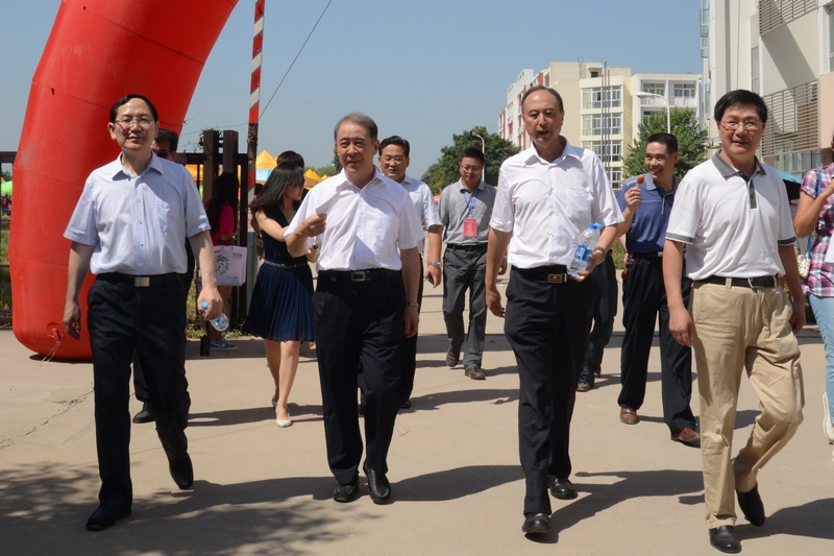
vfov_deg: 53.1
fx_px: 556
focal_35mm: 24
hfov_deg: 73.8
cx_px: 417
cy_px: 278
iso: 500
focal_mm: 24
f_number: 22
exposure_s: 1/250
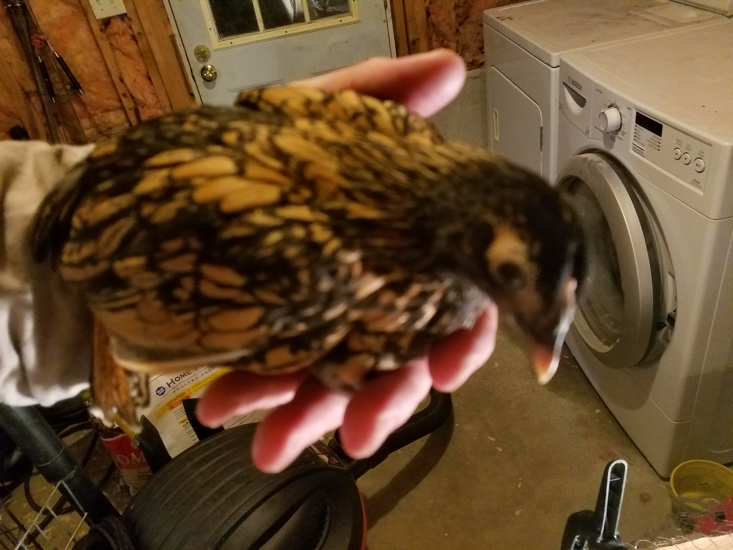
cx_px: 366
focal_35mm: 26
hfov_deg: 67.3
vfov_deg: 53.1
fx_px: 551
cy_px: 275
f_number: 1.7
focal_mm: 4.2
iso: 800
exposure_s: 1/60
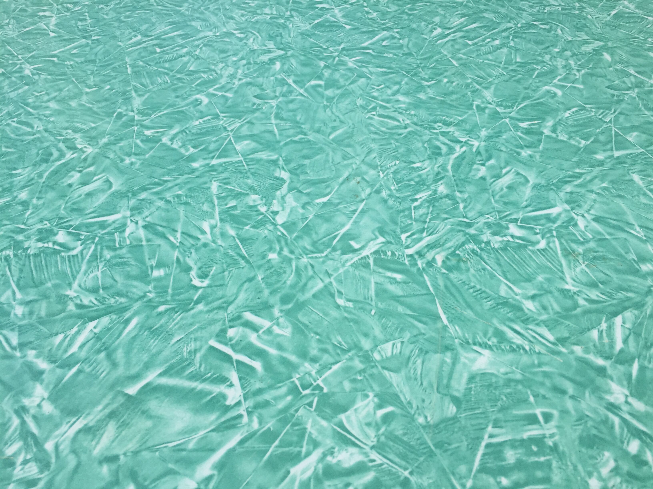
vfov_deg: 48.2
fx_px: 547
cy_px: 244
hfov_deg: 61.7
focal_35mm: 29
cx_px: 326
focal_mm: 4.15
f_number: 2.2
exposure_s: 1/732
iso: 32
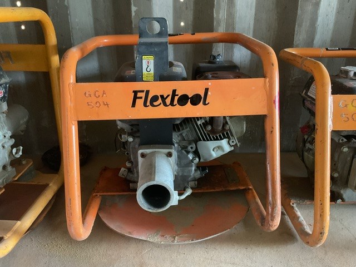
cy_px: 134
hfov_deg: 61.7
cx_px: 178
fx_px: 298
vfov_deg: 48.2
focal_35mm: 29
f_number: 1.8
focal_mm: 3
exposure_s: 1/30
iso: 400
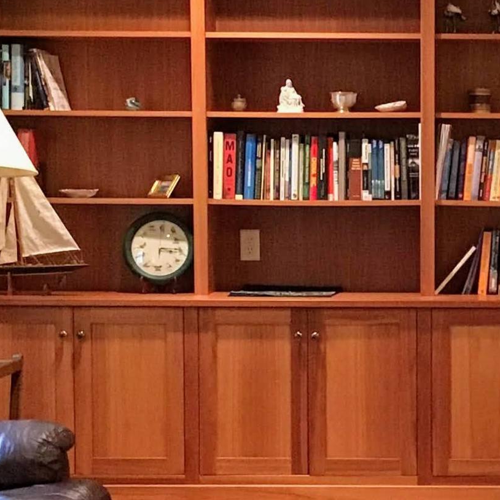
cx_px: 506
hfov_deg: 16.8
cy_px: 292
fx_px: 1651
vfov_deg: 17.2
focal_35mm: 101
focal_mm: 3.3
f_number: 2.4
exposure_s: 1/15
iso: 250
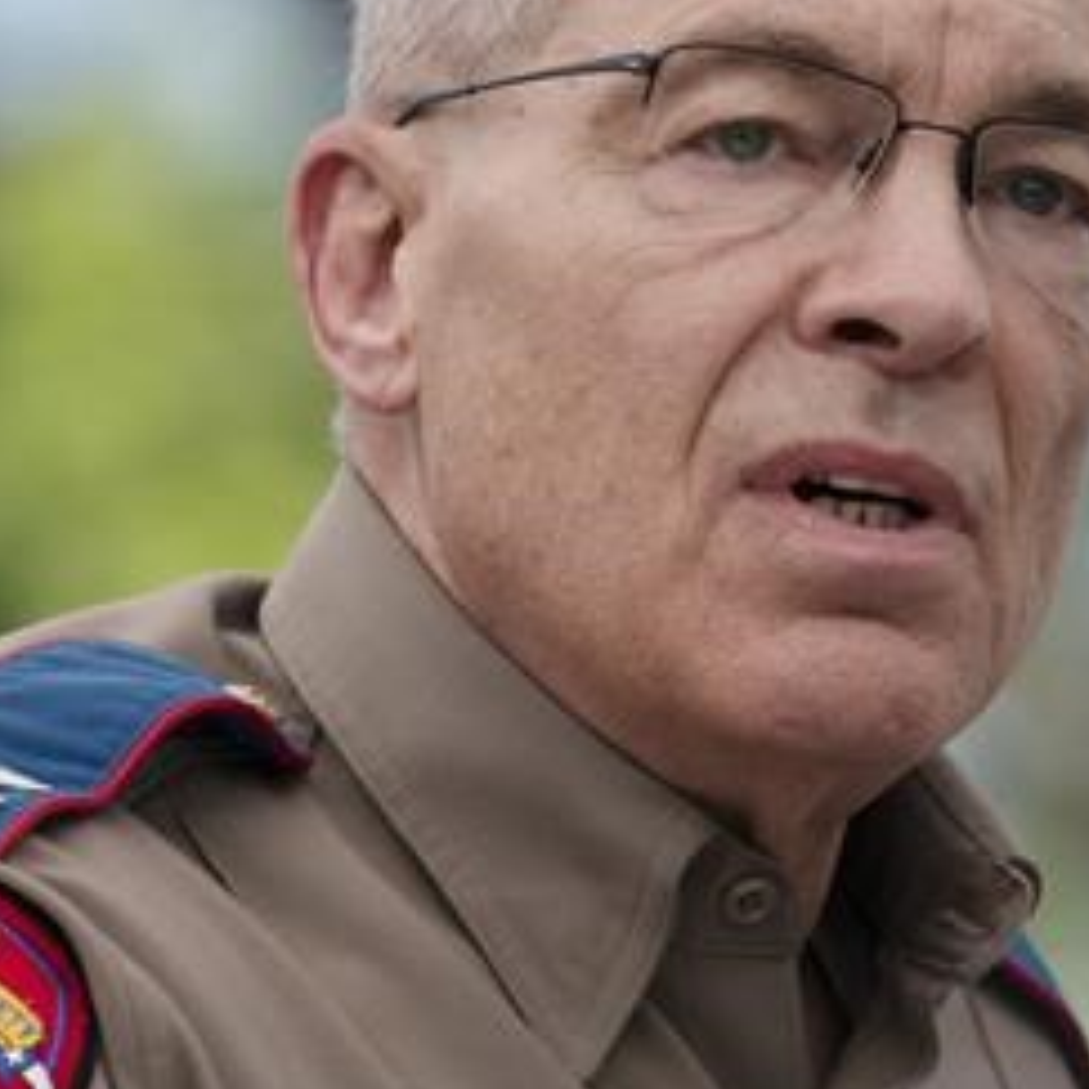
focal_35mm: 909
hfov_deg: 1.9
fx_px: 32353
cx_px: 296
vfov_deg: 1.9
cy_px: 607
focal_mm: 400
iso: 640
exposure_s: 1/2000
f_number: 5.6
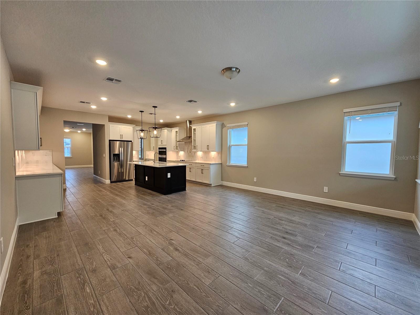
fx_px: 158
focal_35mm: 13
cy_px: 158
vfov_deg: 89.9
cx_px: 210
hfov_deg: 106.2
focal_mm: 2.2
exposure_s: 1/60
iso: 160
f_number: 2.2
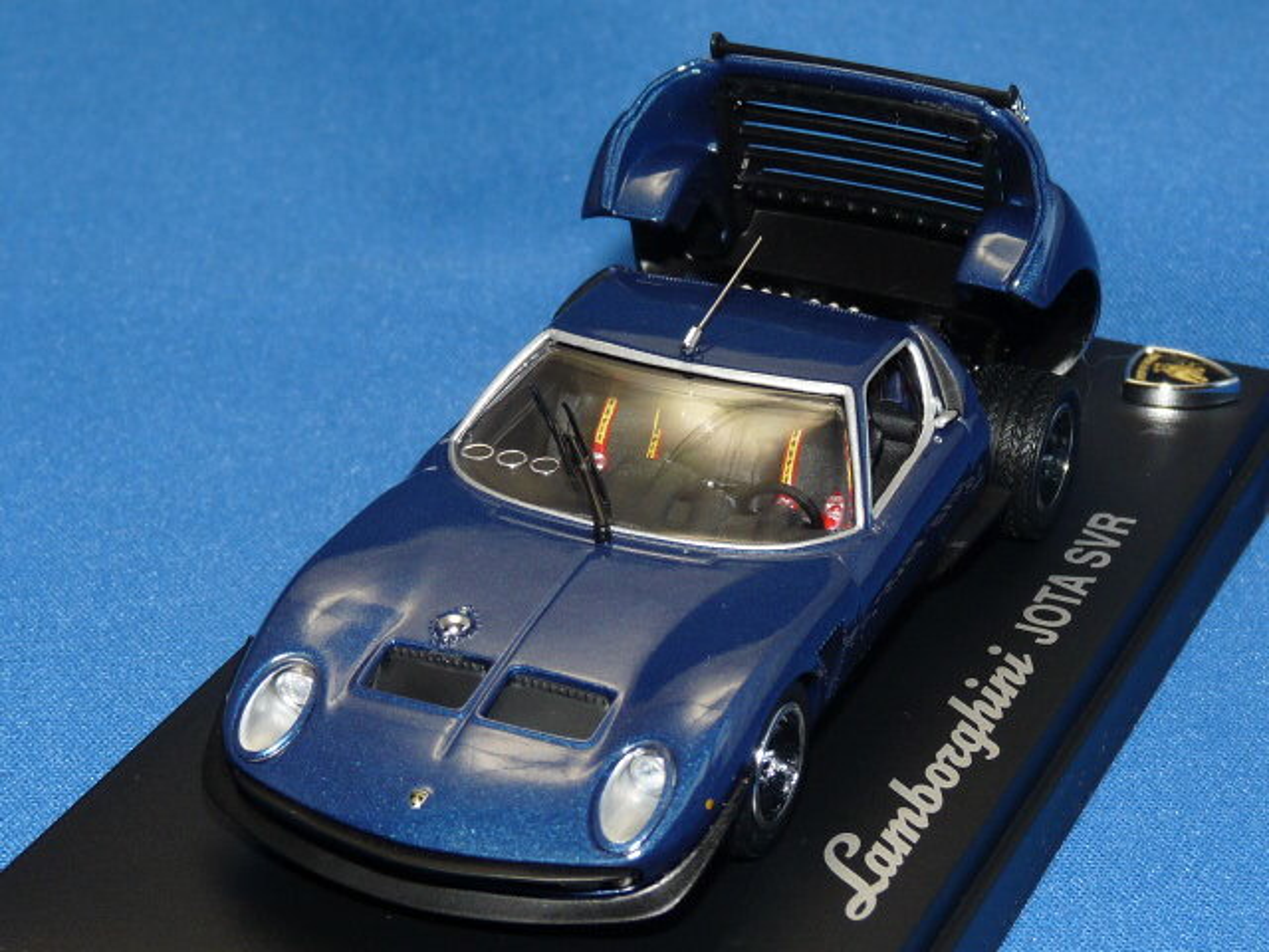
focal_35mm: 101
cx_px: 634
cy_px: 476
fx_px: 3703
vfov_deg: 14.6
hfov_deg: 19.4
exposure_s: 1/30
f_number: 4
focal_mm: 10.1
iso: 100
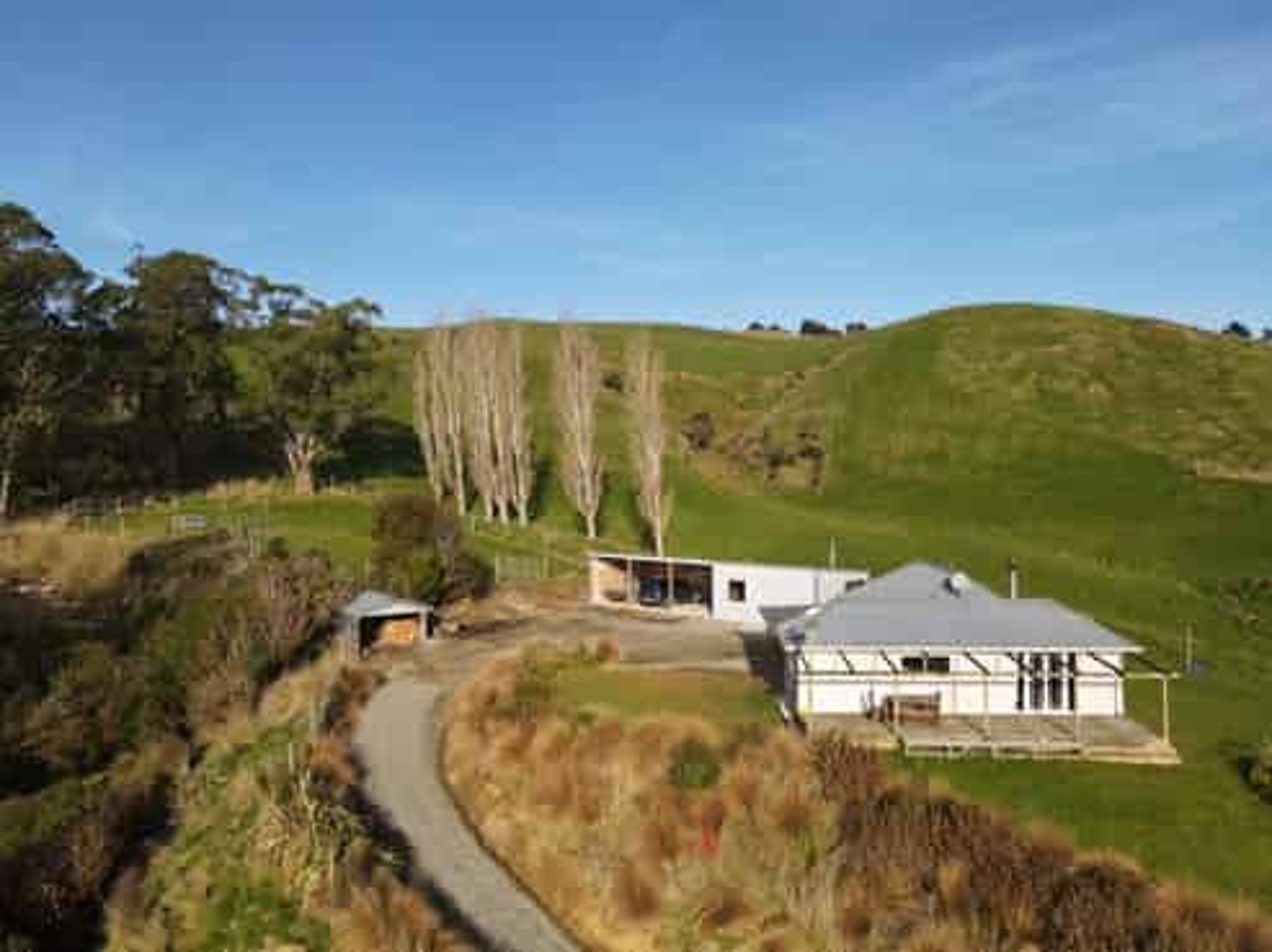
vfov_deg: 56.8
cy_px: 476
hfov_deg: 71.6
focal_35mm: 24
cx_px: 636
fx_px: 881
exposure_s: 1/500
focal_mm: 4.5
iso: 100
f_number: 2.8
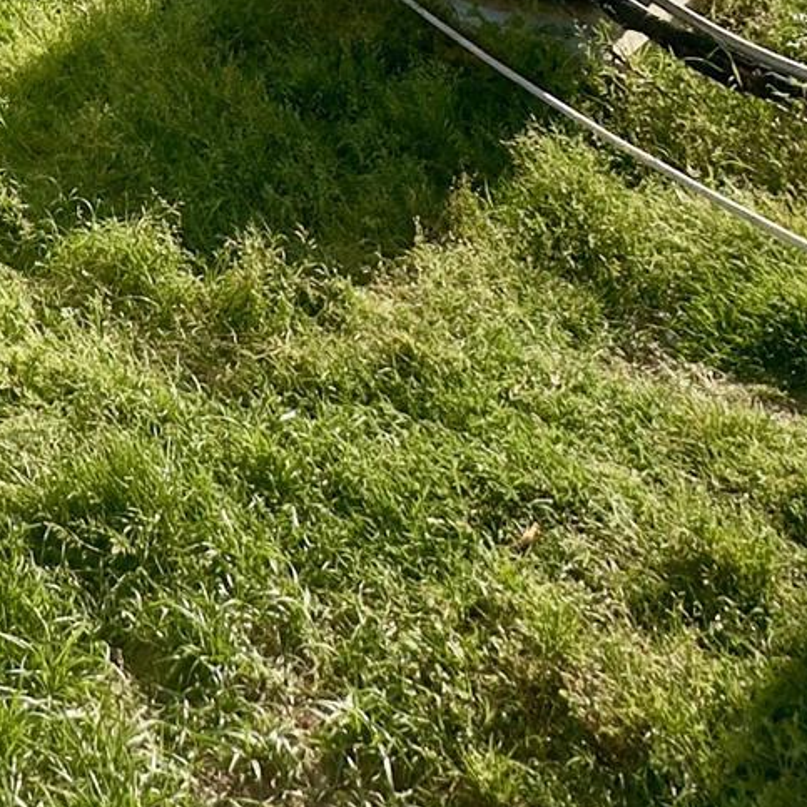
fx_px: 1556
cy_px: -682
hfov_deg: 25.1
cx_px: -251
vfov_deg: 20.1
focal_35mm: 59
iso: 50
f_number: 2.2
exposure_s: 1/1335
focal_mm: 2.22
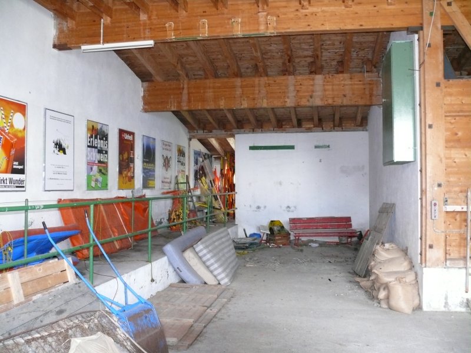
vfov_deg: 40.7
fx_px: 476
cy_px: 176
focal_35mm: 35
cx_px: 236
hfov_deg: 52.6
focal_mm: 7.4
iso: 400
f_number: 2.8
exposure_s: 1/30
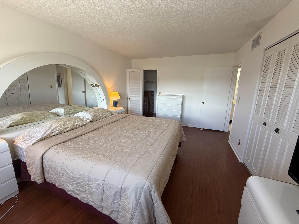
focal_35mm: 14
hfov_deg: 102.1
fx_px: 121
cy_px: 112
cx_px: 150
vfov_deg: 85.7
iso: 125
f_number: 2.2
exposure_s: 1/99
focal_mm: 2.22
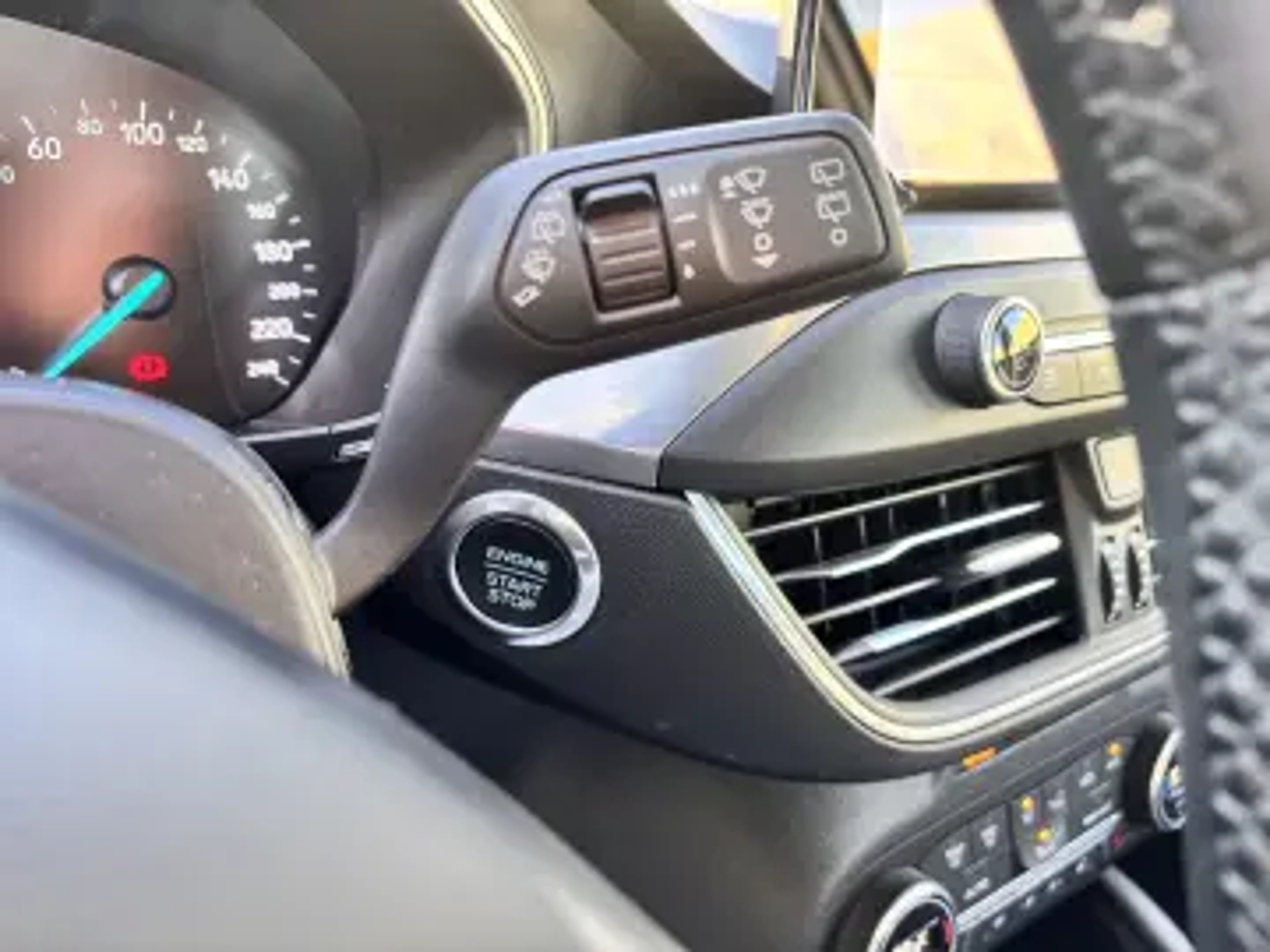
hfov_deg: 67.3
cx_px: 635
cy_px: 476
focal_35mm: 26
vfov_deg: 53.1
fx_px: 954
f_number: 1.6
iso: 125
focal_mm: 5.96
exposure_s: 1/67
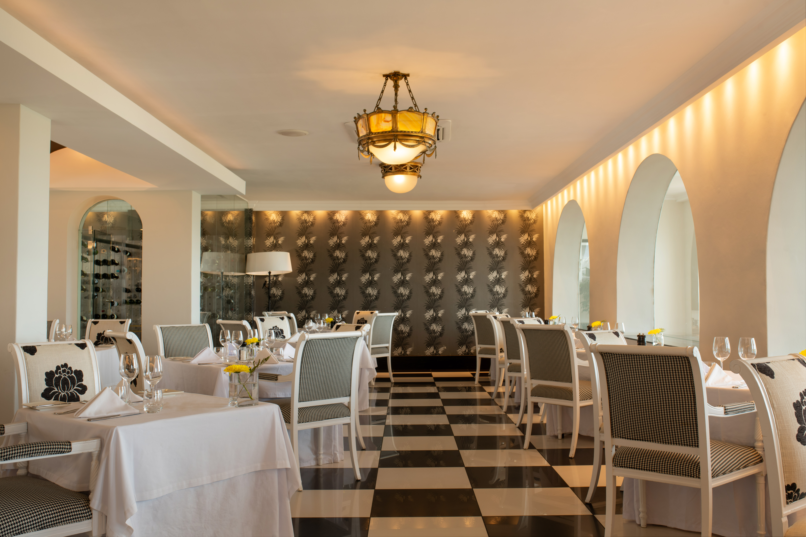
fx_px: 784
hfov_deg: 54.4
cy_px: 268
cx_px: 403
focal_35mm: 35
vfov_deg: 37.9
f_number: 10
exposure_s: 1/40
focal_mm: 35
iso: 200
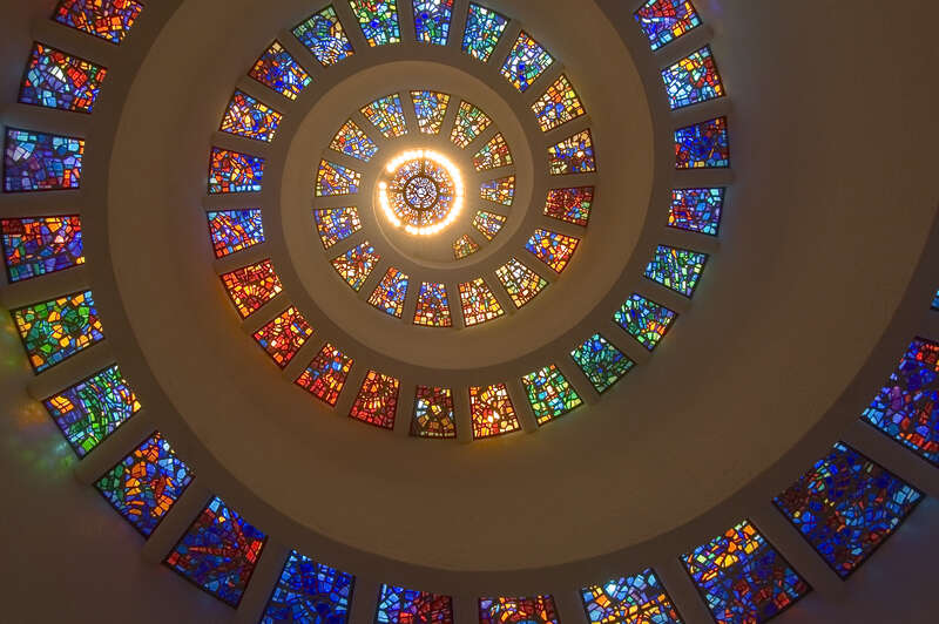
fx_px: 704
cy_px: 312
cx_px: 470
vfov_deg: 47.9
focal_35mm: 27
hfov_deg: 67.4
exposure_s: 1/3
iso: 200
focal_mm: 18
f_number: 9
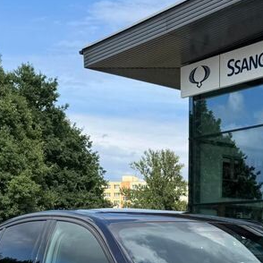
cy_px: 283
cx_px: 247
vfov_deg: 22.2
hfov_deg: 22.7
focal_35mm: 74
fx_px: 636
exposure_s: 1/3096
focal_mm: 6.76
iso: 80
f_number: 1.78
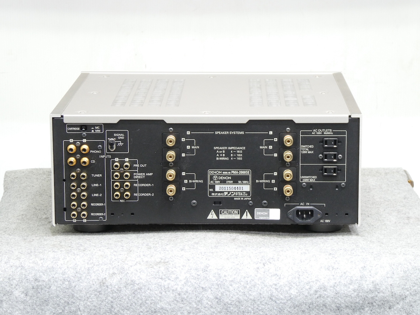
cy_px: 158
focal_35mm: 106
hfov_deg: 18.5
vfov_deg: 14.0
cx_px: 210
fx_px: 1286
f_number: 5.1
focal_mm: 19
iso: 200
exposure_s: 1/4
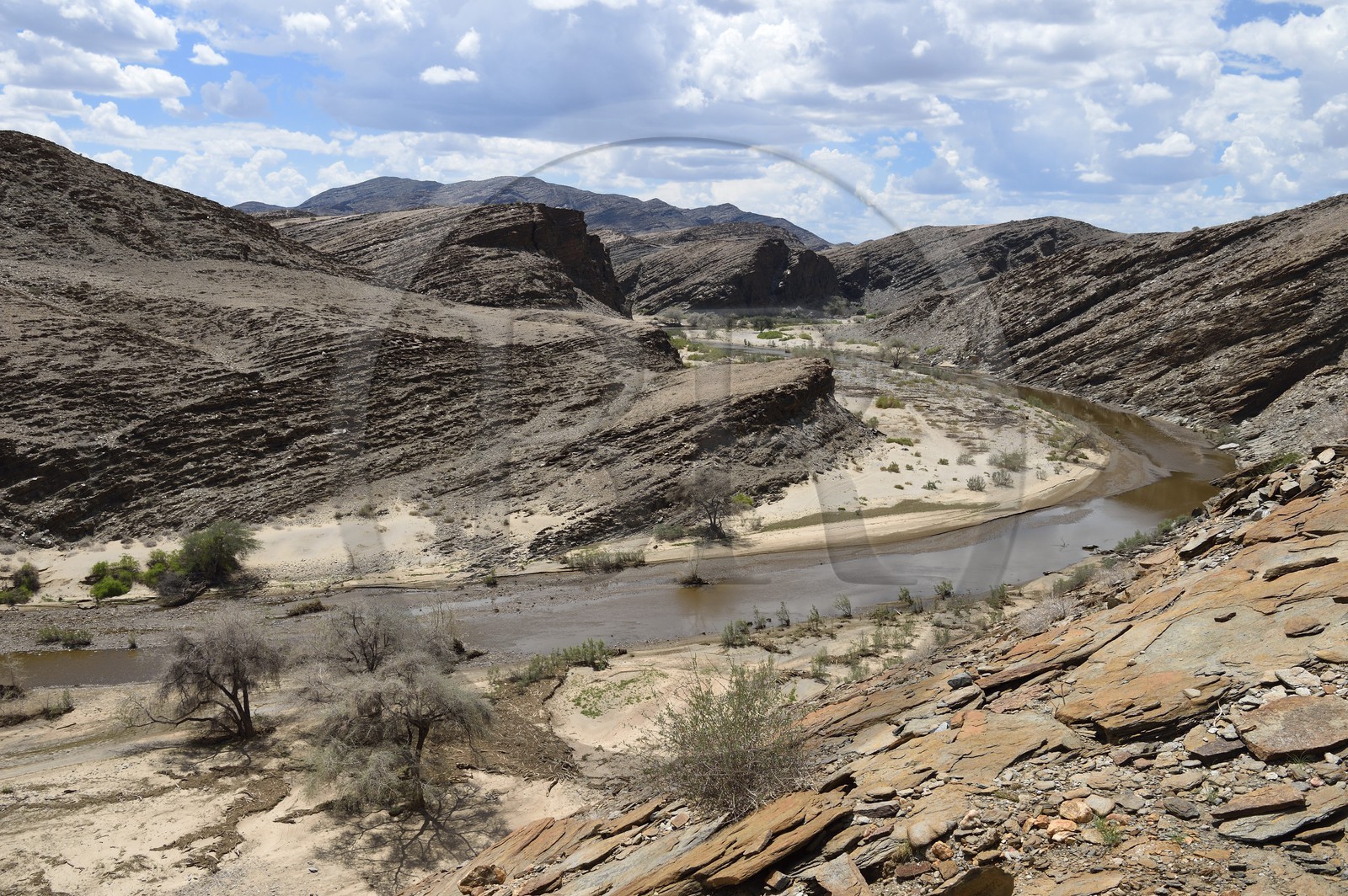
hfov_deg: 58.8
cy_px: 448
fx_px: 1197
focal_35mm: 32
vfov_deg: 41.0
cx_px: 674
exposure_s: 1/400
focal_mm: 32
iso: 200
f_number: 13
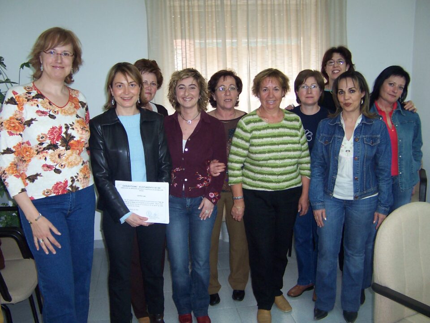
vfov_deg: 39.7
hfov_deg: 51.4
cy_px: 162
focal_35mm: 36
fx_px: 447
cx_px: 215
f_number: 2.8
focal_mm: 5.6
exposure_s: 1/60
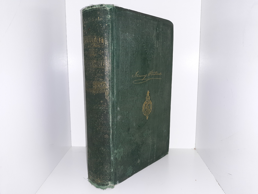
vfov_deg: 49.7
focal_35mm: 28
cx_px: 129
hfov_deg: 63.4
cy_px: 97
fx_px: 209
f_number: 1.7
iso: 64
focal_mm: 3.7
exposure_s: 1/100
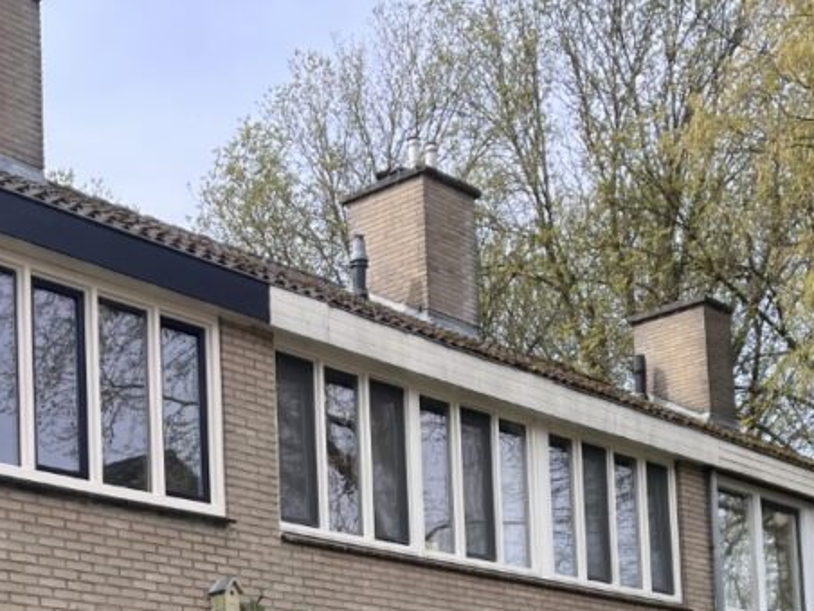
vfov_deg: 19.9
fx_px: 1623
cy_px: 752
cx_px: 229
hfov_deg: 27.9
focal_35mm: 69
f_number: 1.6
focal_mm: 5.1
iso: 50
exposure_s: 1/1266
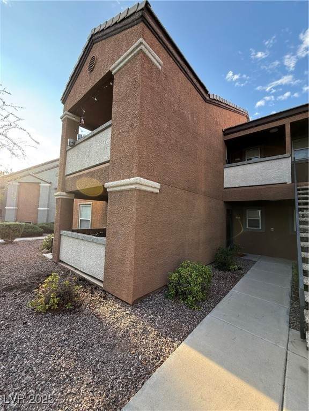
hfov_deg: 85.7
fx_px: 167
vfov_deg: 102.1
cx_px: 154
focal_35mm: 14
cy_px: 206
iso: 40
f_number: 2.2
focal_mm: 2.22
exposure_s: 1/109
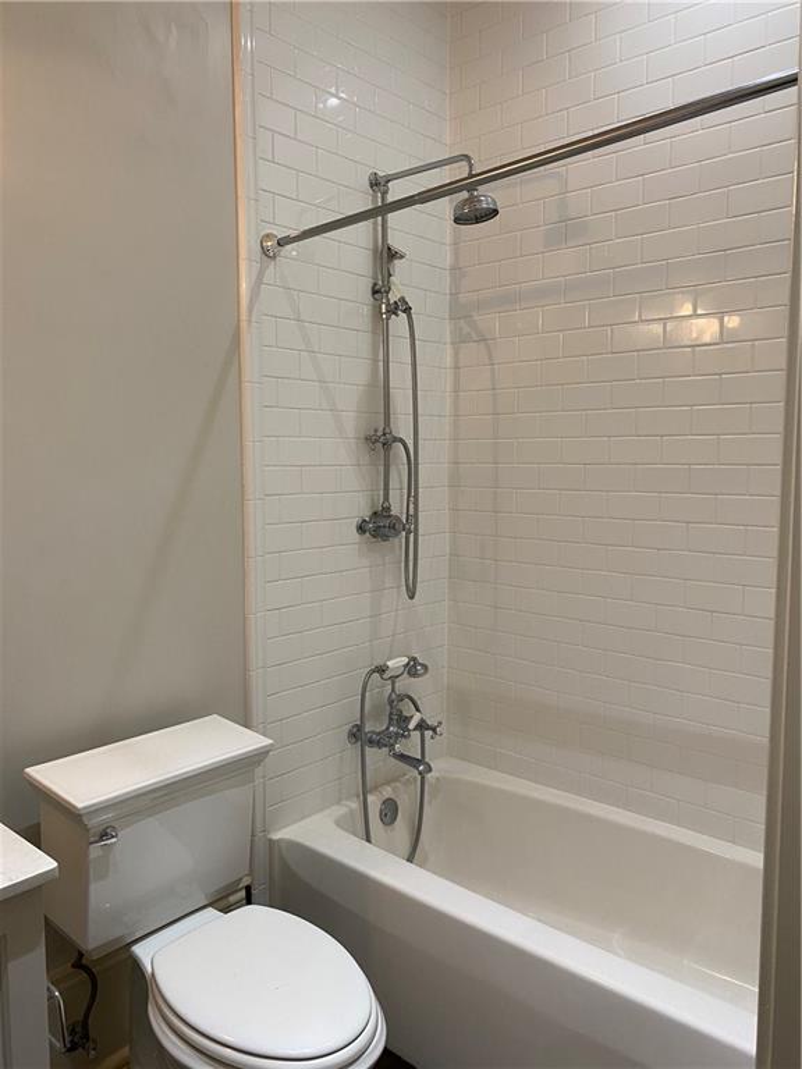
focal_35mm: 26
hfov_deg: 53.1
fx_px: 803
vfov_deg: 67.3
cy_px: 534
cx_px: 401
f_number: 1.8
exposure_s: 1/60
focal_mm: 4.25
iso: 80
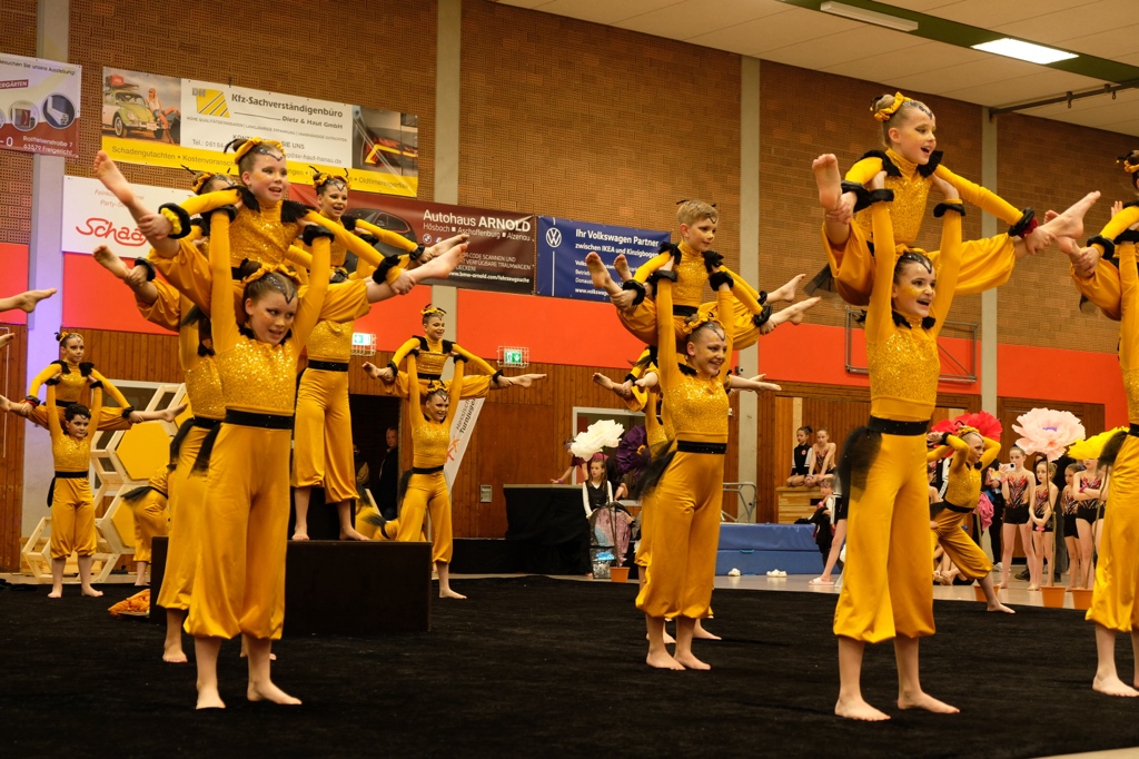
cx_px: 570
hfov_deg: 32.9
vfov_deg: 22.2
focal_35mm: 61
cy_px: 380
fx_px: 1929
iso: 800
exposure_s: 1/34
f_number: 4
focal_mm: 40.7
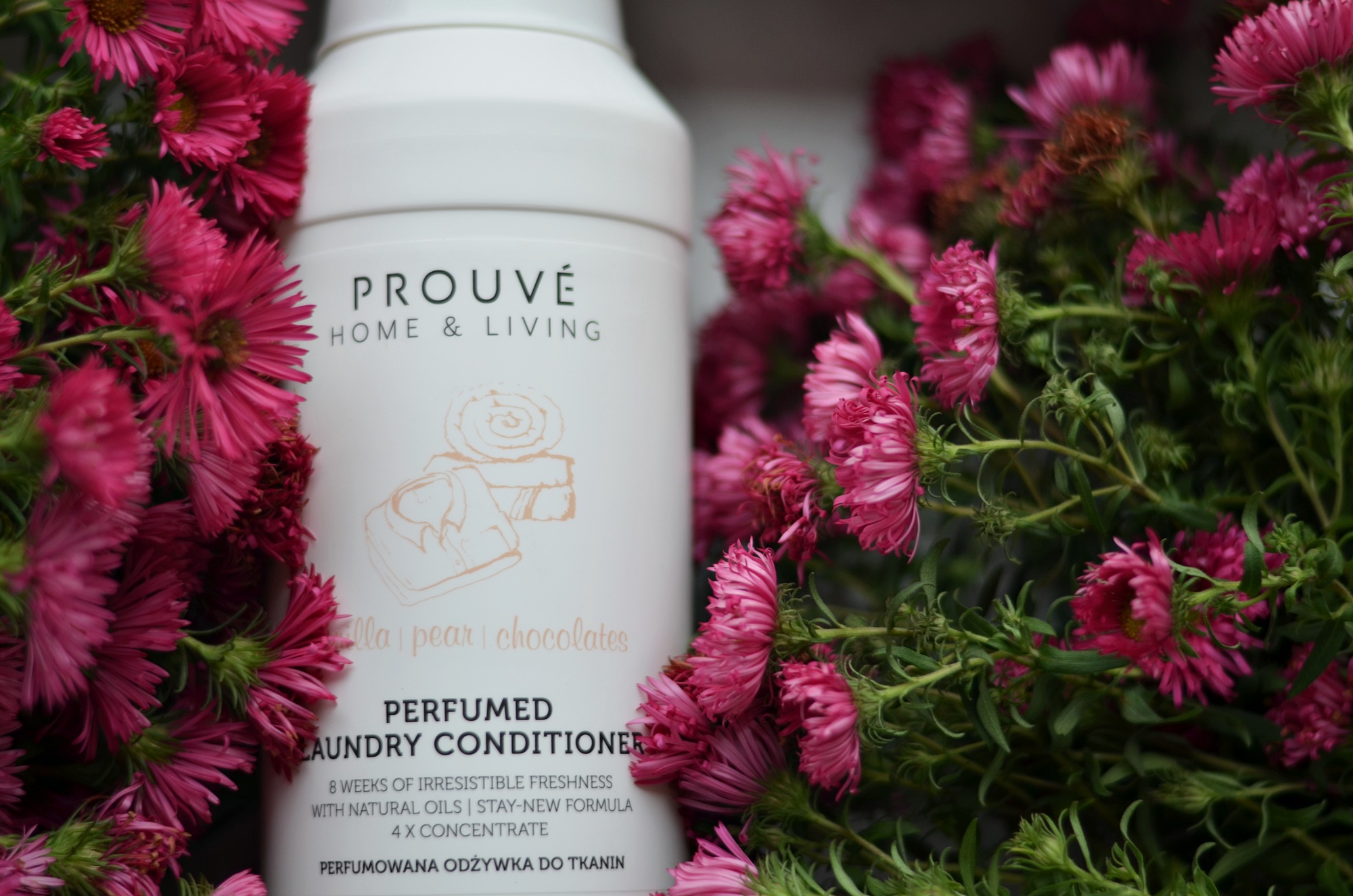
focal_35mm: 75
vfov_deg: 18.1
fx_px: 2813
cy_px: 448
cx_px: 676
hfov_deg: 27.0
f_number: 1.8
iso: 100
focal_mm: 50
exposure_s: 1/160
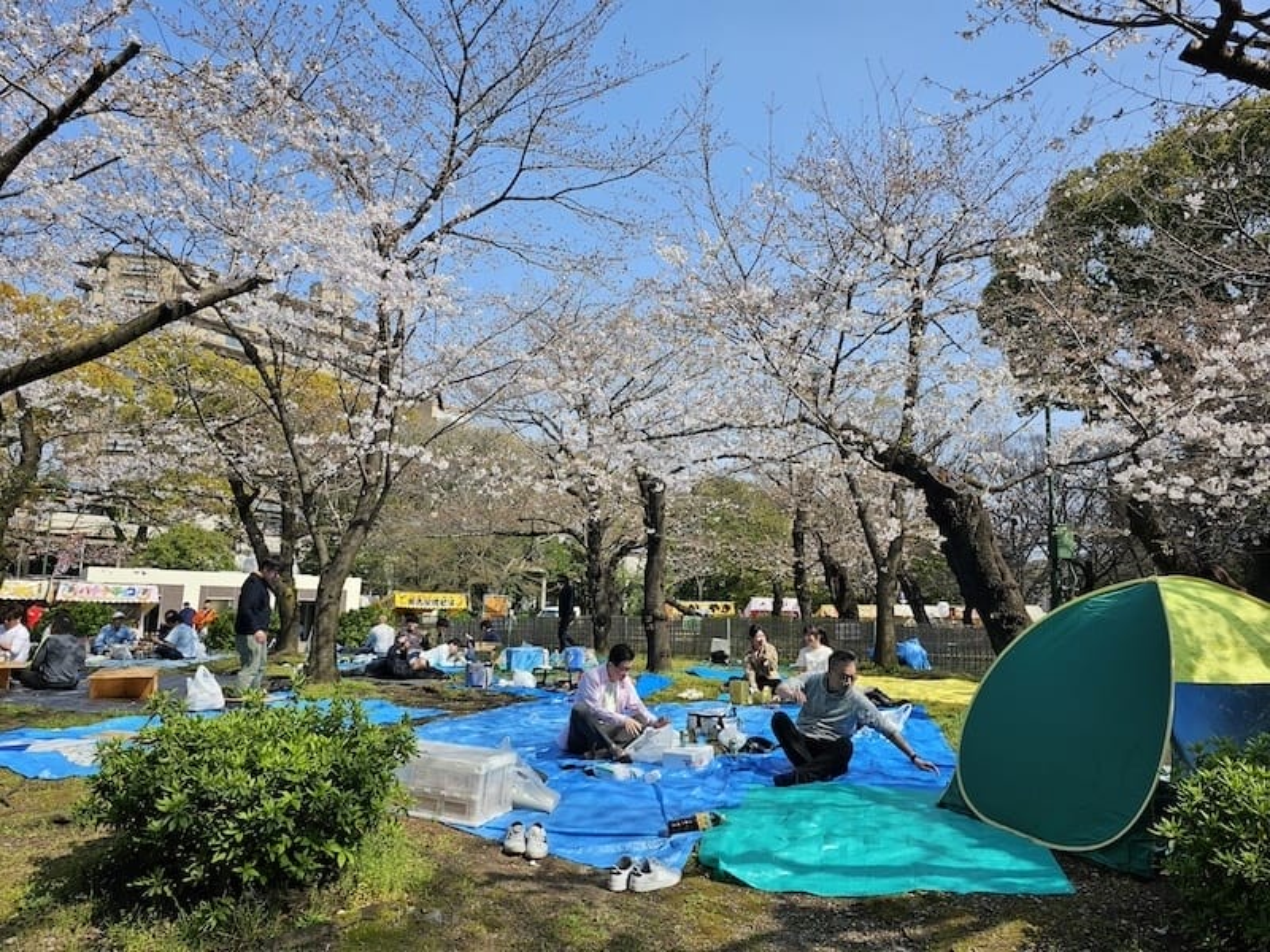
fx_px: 844
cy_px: 476
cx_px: 635
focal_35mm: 23
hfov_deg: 73.9
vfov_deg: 58.9
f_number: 1.7
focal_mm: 6.3
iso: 10
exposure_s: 1/643
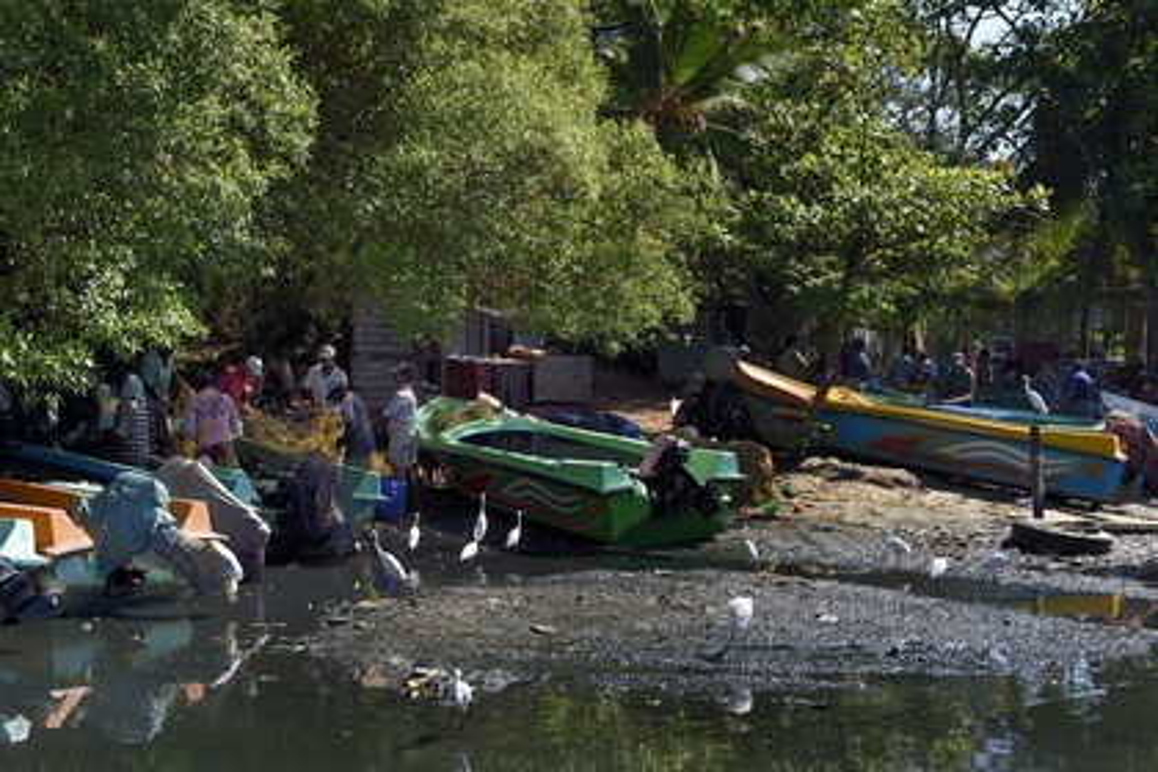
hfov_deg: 33.4
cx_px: 579
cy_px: 386
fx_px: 1930
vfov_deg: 22.6
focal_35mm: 60
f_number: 13
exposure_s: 1/160
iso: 200
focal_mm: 60
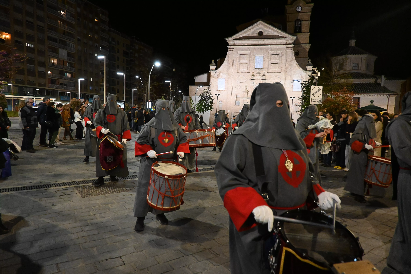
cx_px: 206
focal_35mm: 24
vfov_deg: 53.1
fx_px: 274
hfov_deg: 73.7
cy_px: 137
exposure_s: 1/60
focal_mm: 16
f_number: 4
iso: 6400
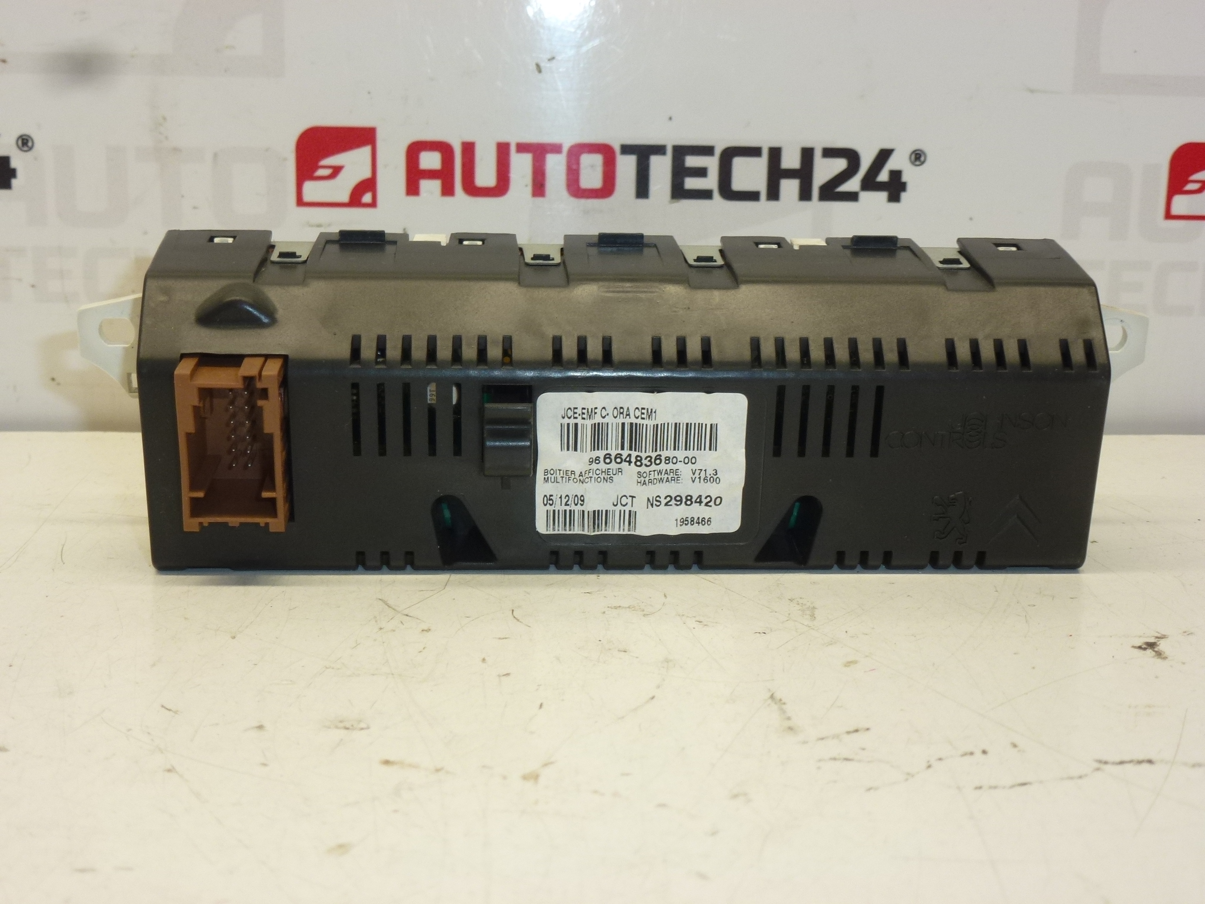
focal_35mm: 45
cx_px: 602
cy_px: 452
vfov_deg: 32.2
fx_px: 1566
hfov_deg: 42.1
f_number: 4
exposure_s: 1/60
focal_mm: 8
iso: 160
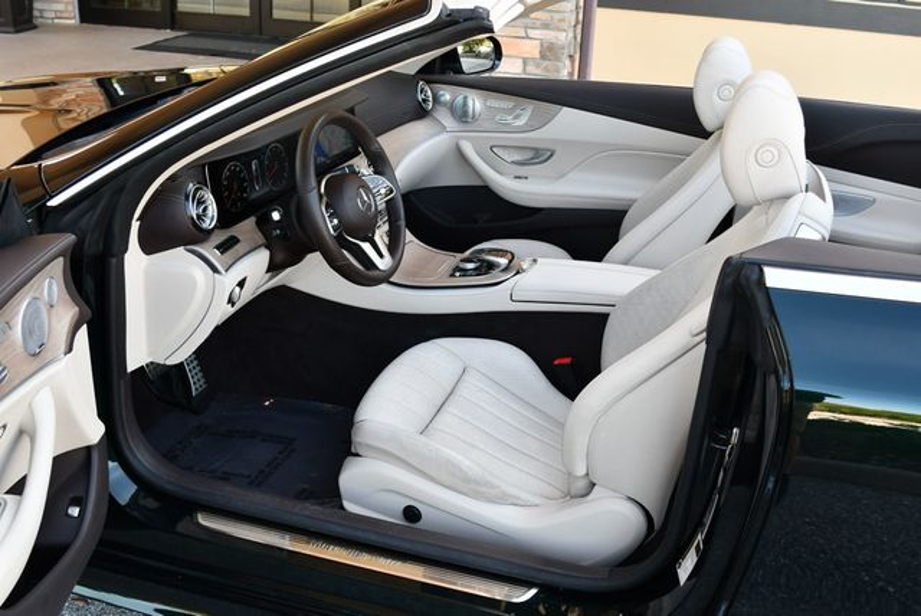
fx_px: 922
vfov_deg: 36.9
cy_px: 308
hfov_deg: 53.1
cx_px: 460
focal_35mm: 36
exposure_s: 1/250
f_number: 4.5
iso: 400
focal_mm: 18
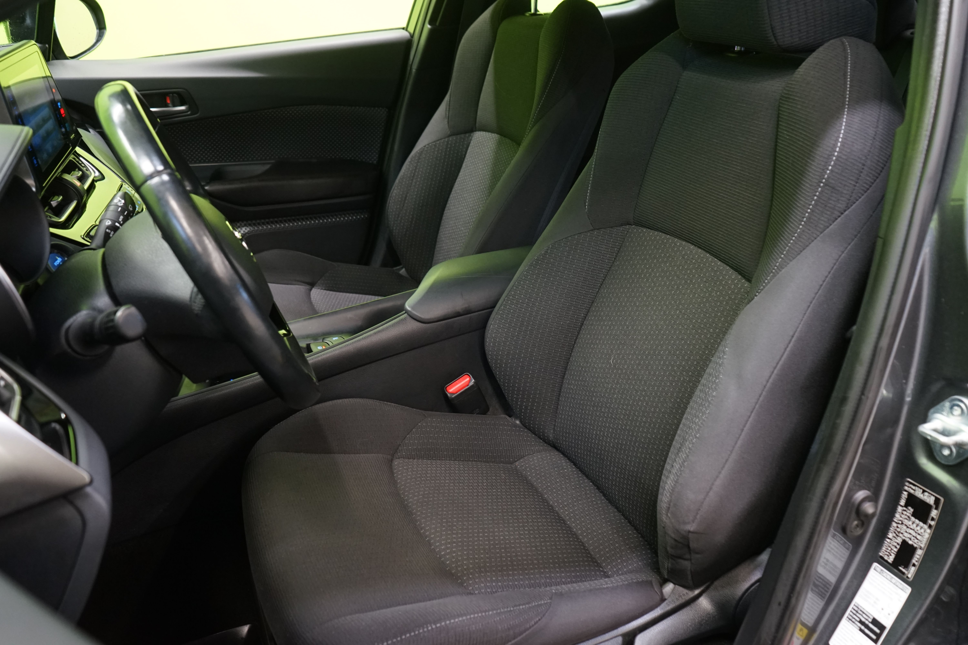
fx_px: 833
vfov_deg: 42.3
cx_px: 484
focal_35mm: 31
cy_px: 322
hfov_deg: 60.3
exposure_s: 1/15
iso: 2000
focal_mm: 31
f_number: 5
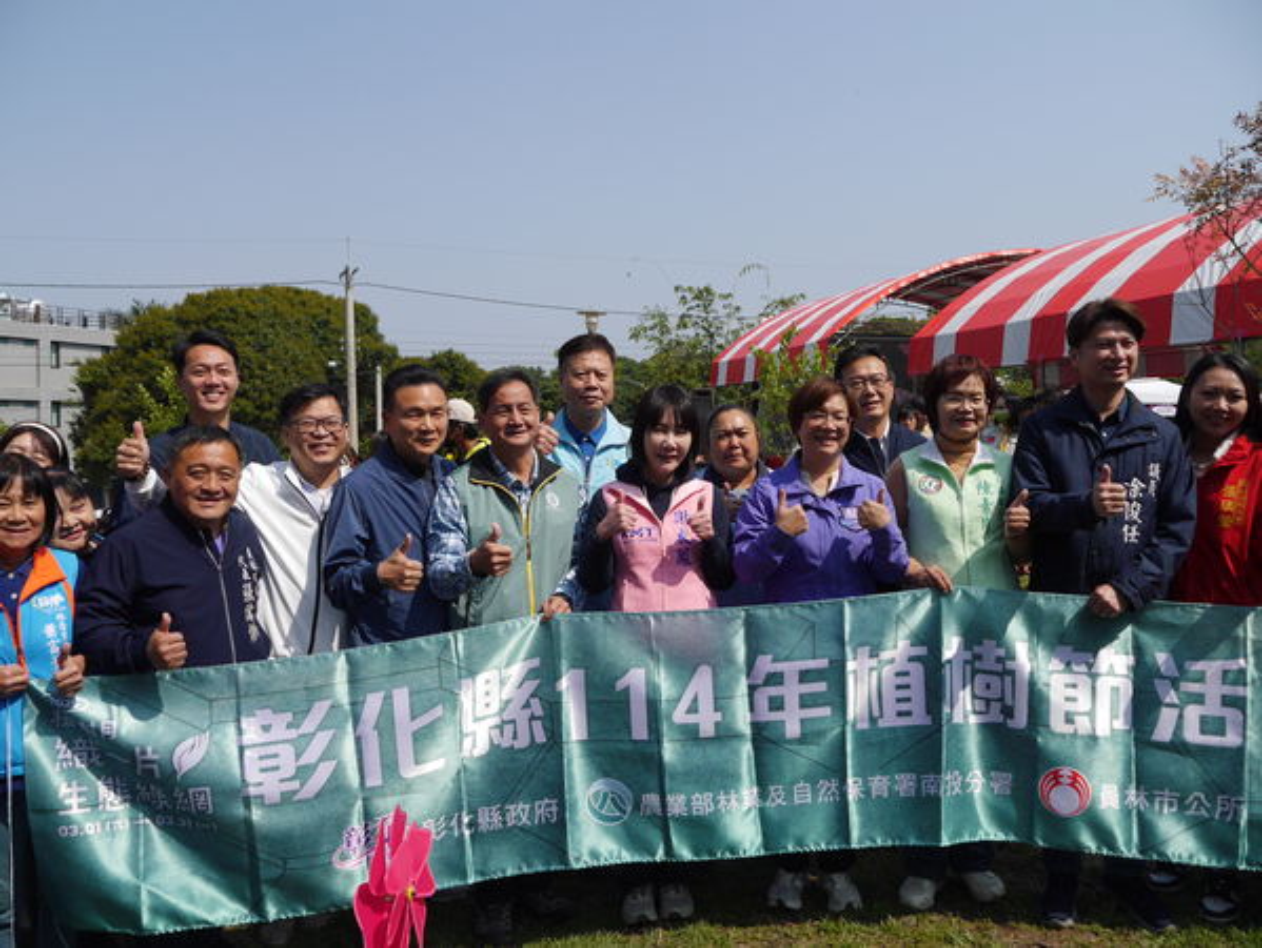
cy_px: 474
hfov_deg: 63.4
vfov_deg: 49.8
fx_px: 1021
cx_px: 631
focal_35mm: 28
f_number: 5.6
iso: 160
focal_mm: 14
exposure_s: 1/1000
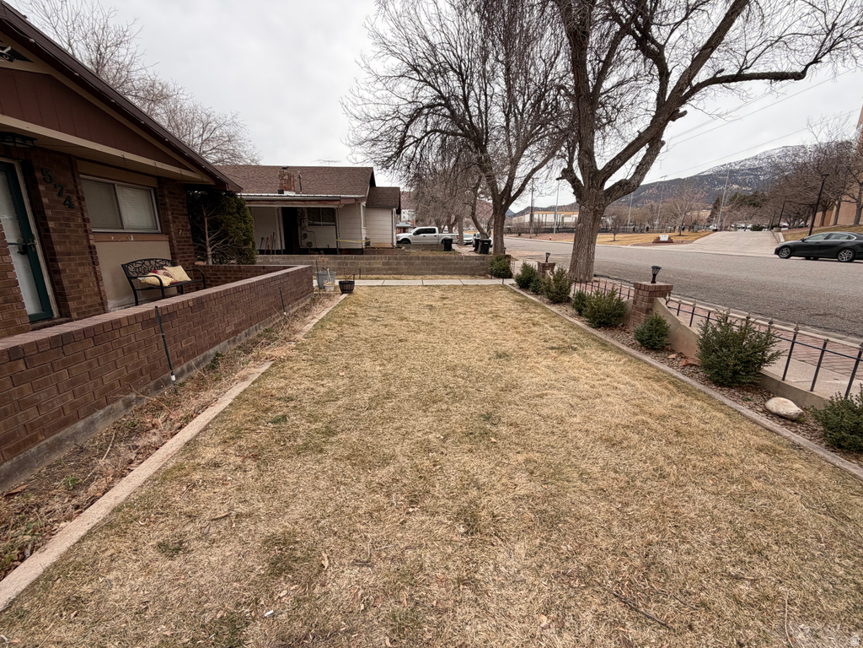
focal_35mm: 14
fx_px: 349
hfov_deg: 102.1
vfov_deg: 85.7
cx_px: 432
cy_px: 324
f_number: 2.2
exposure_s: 1/596
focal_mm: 2.22
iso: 40
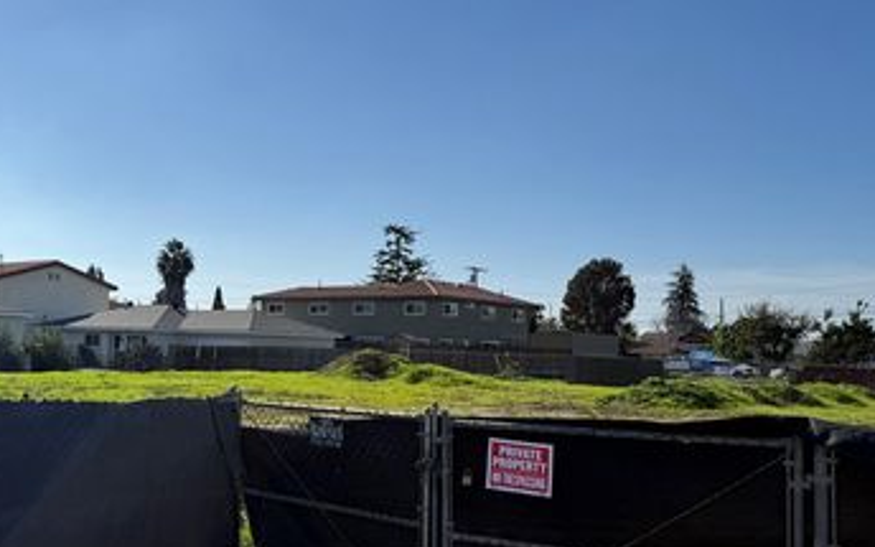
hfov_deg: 52.6
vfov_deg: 34.2
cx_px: 374
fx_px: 882
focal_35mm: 37
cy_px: 345
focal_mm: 6.76
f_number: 1.78
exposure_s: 1/8130
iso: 80
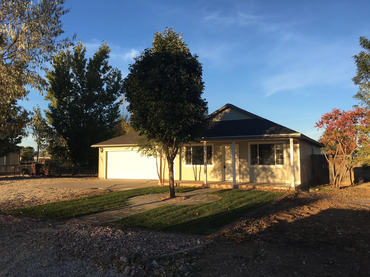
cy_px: 138
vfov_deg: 48.2
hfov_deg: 61.7
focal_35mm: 29
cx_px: 185
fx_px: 310
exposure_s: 1/668
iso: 25
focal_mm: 4.15
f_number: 2.2
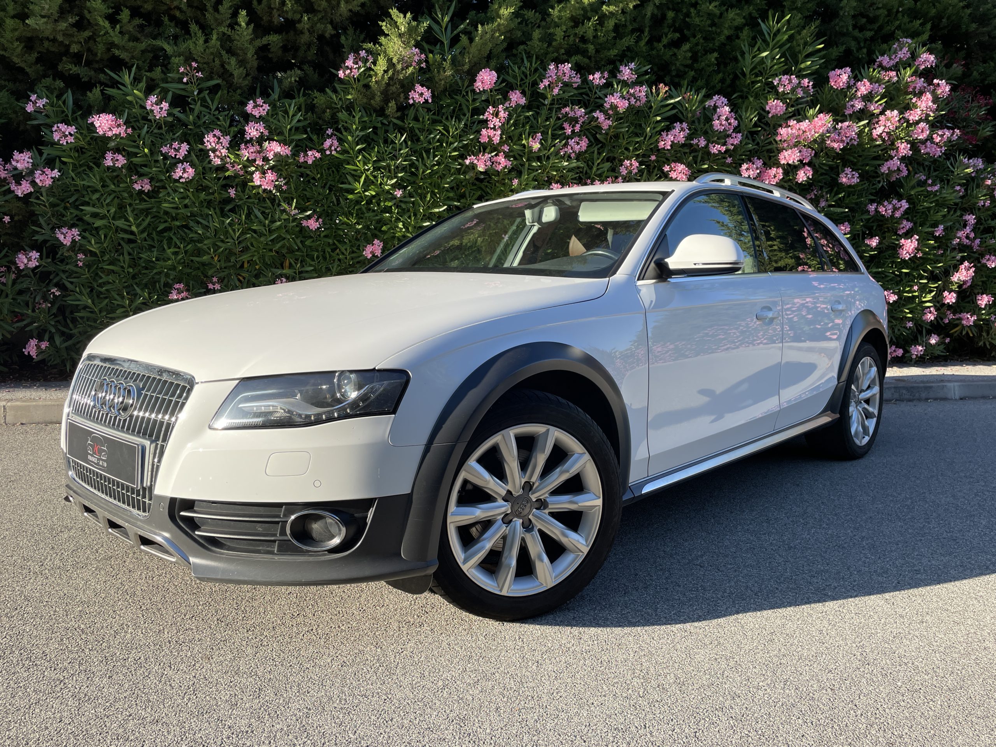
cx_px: 498
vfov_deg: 53.1
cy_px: 374
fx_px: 748
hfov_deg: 67.3
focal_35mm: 26
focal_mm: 4.2
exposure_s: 1/1114
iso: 32
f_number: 1.6
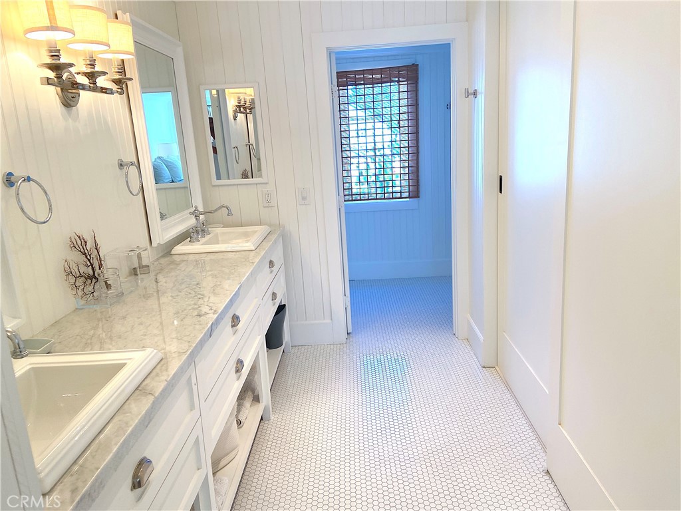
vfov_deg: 53.1
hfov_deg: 67.3
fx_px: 511
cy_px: 256
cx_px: 340
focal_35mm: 26
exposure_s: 1/120
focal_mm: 4.25
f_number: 1.8
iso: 100
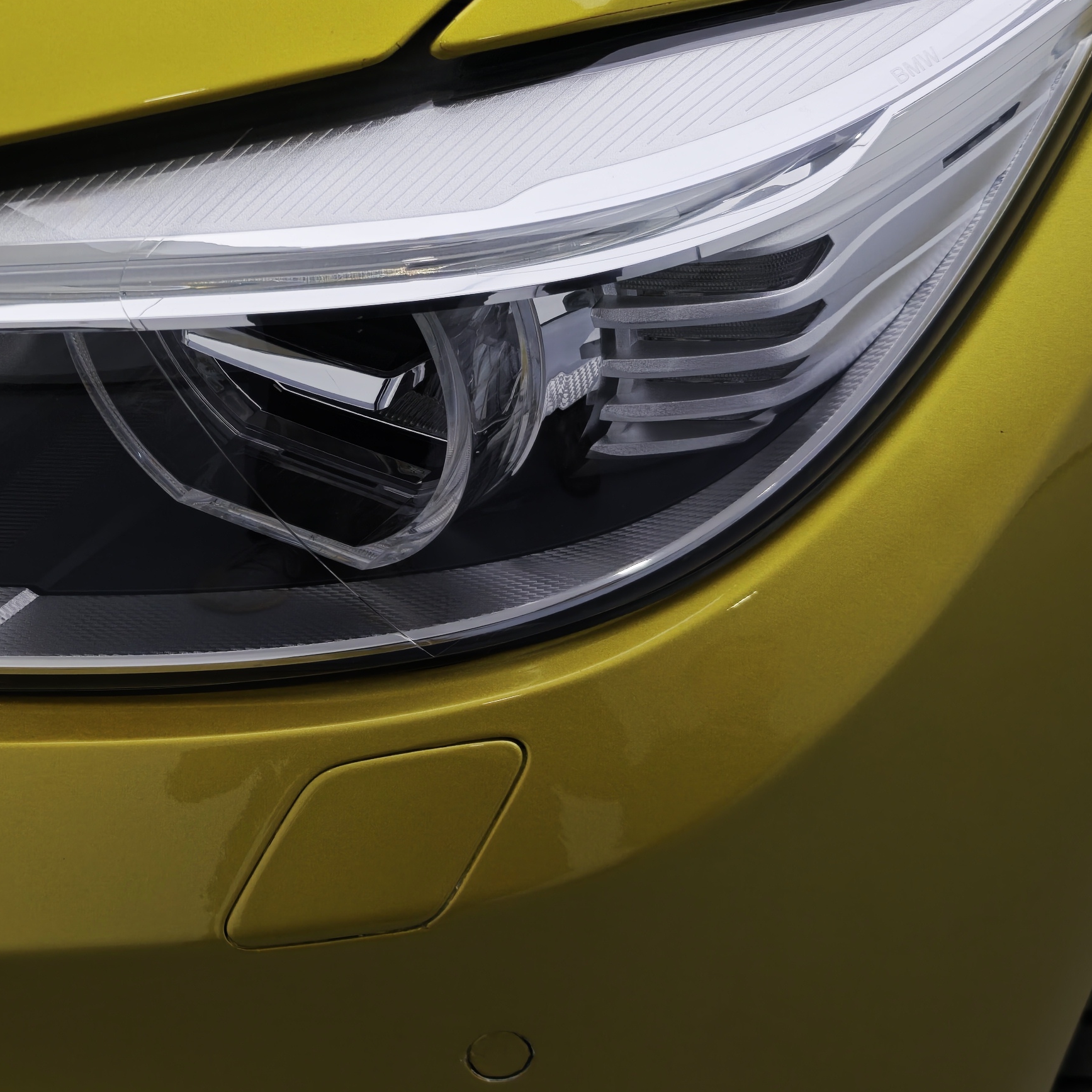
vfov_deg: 18.1
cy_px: 356
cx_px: 144
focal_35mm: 96
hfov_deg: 17.9
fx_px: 3426
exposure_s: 1/312
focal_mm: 8.72
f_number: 1.63
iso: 50
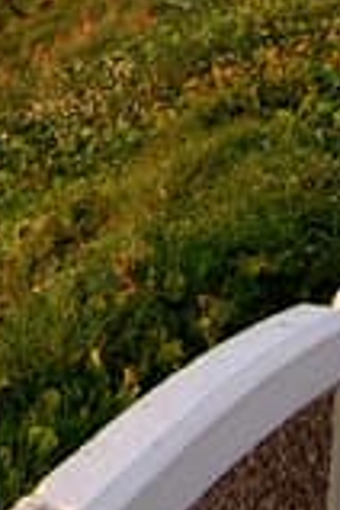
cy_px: -167
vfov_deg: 13.3
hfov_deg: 9.1
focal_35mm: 149
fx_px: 2111
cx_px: -10
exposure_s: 1/125
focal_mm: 6.3
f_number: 2.8
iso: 80
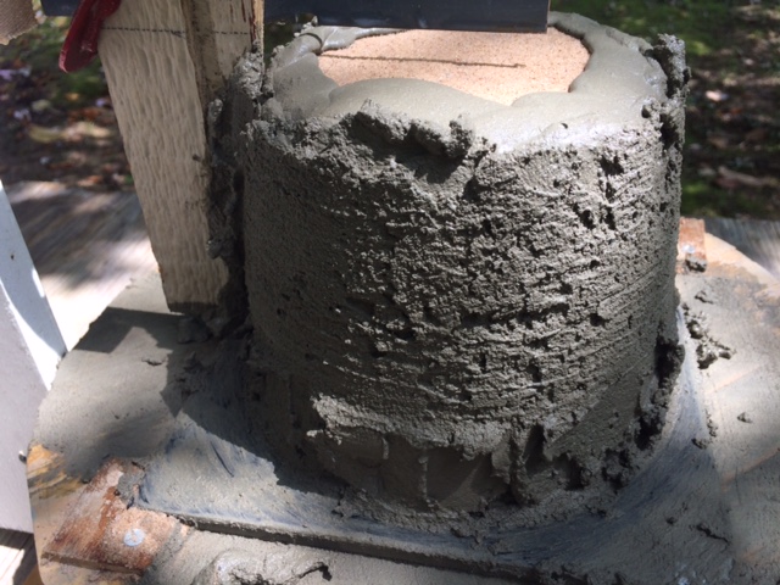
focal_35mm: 29
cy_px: 292
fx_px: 653
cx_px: 390
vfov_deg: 48.2
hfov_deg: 61.7
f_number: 2.2
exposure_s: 1/414
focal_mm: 4.15
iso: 32
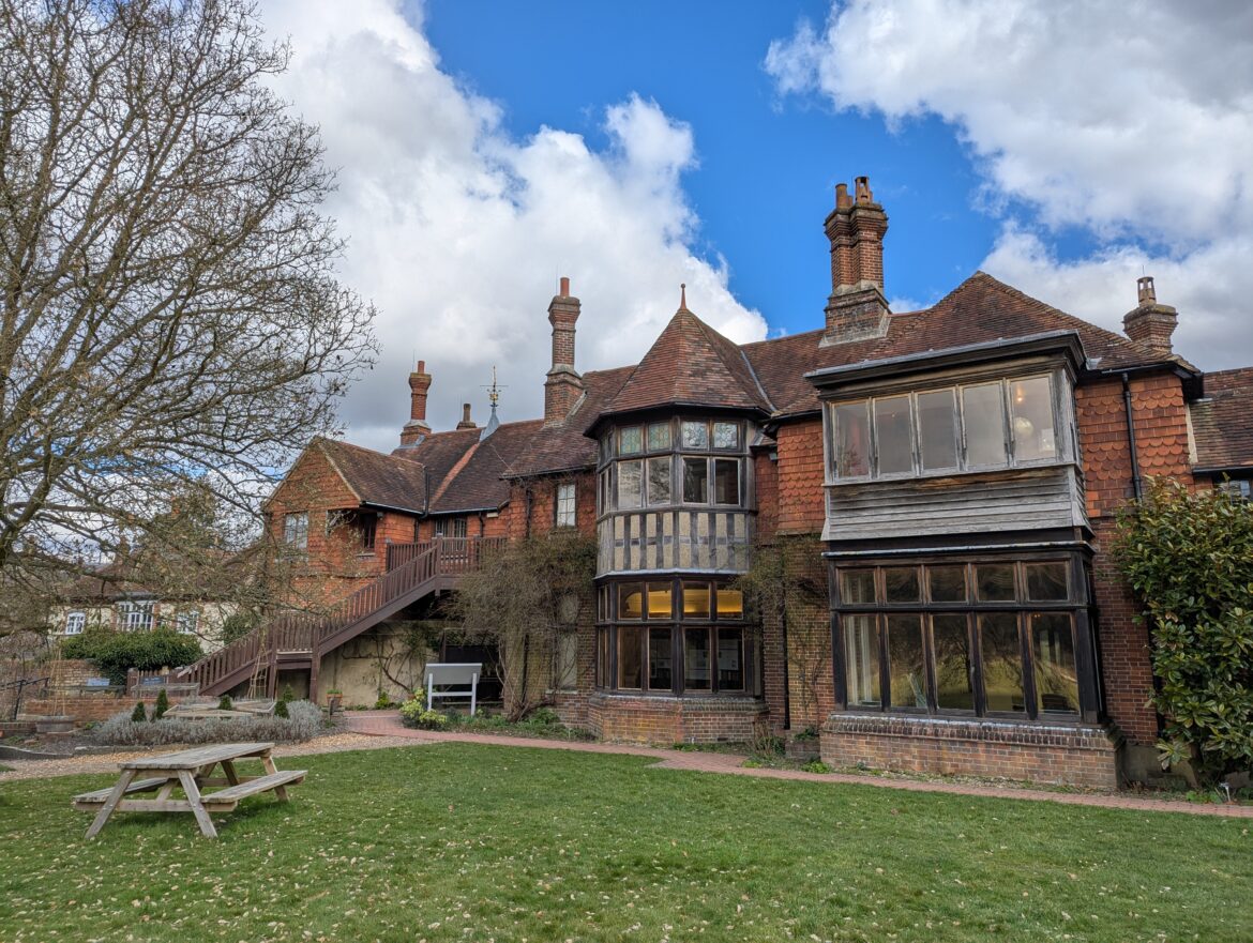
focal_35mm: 24
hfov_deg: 71.5
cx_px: 626
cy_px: 472
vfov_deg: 56.9
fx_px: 870
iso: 46
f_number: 1.85
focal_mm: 6.81
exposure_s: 1/2217
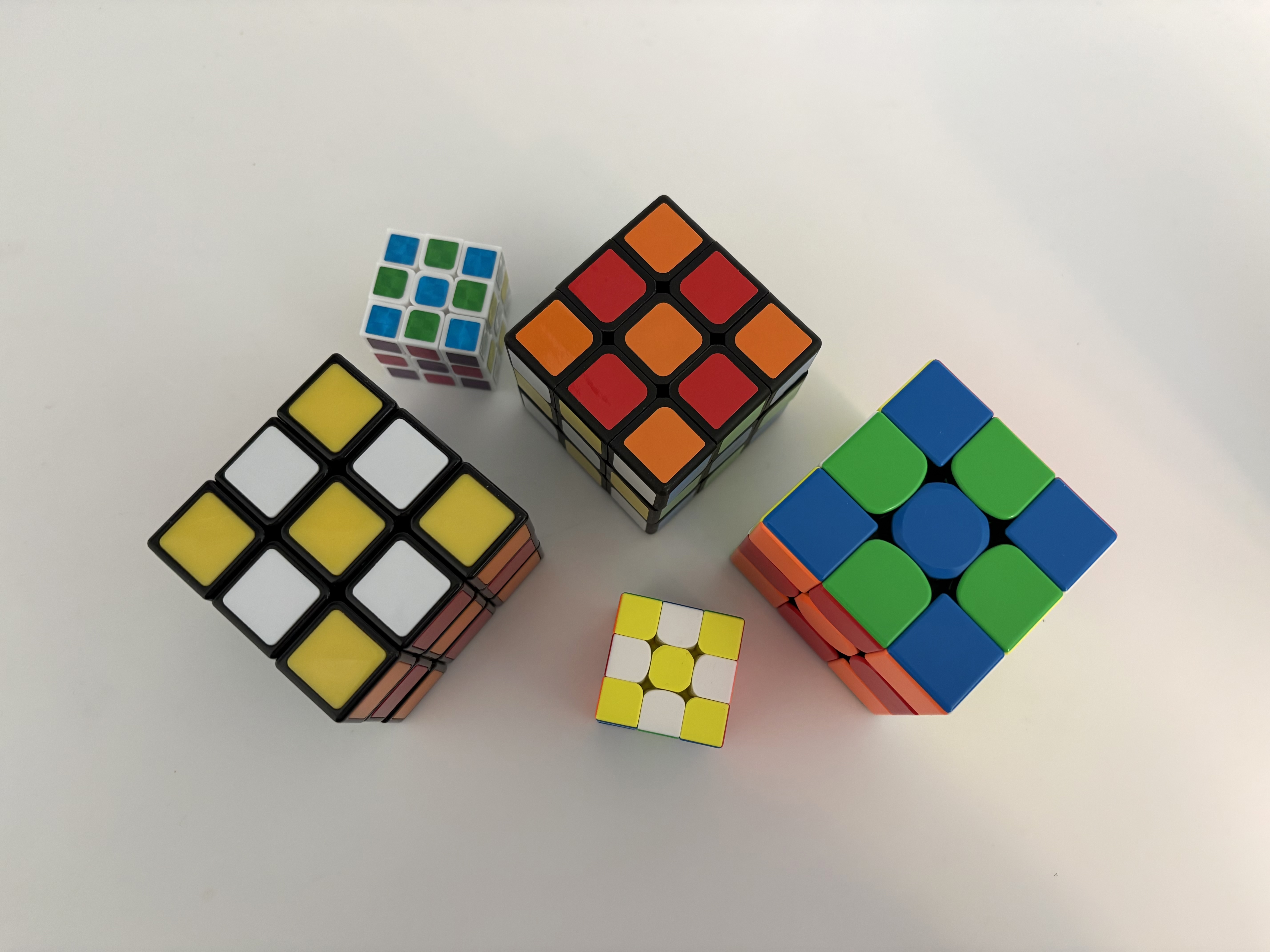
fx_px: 954
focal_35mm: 26
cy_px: 476
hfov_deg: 67.3
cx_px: 635
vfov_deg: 53.1
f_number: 1.6
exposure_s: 1/60
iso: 250
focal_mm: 5.96
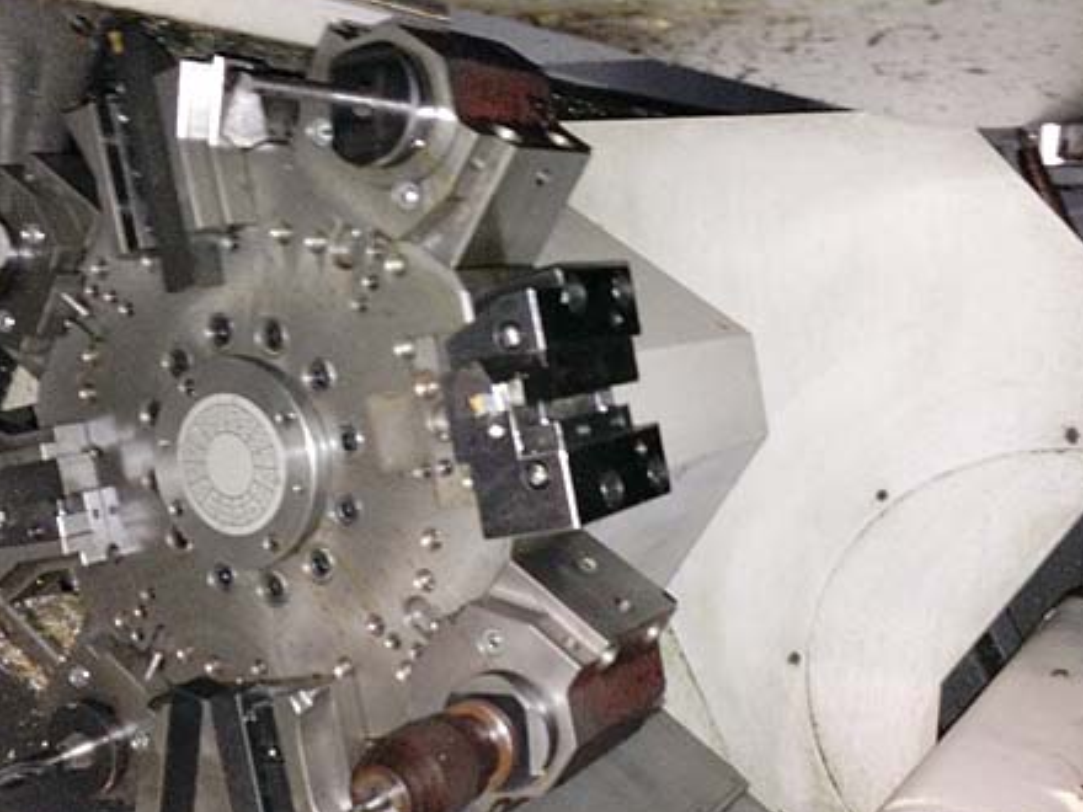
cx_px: 460
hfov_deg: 42.0
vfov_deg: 32.1
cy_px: 492
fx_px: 1408
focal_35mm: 45
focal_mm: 4.12
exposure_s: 1/16
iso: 250
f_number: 2.4
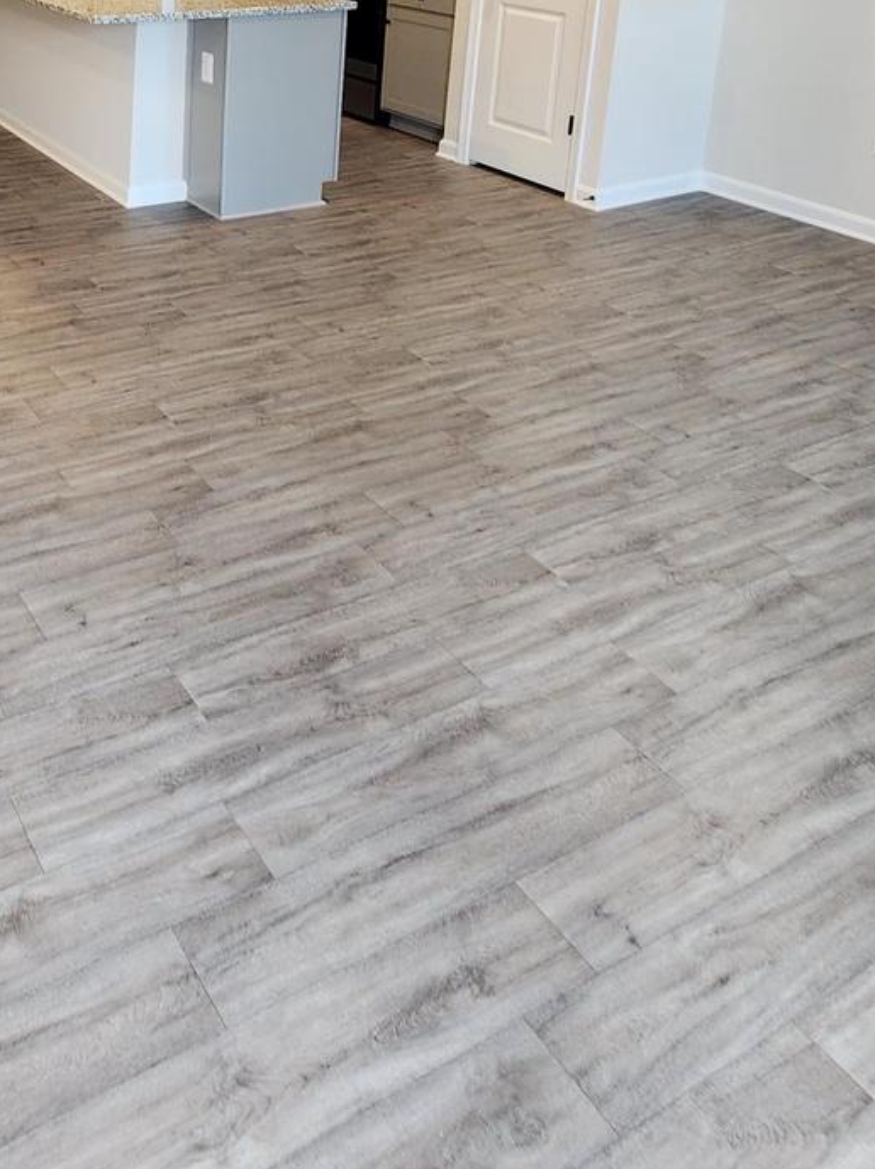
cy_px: 105
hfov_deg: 44.3
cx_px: 103
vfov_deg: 53.5
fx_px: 978
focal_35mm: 29
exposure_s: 1/60
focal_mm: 2.2
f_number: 2.2
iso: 160
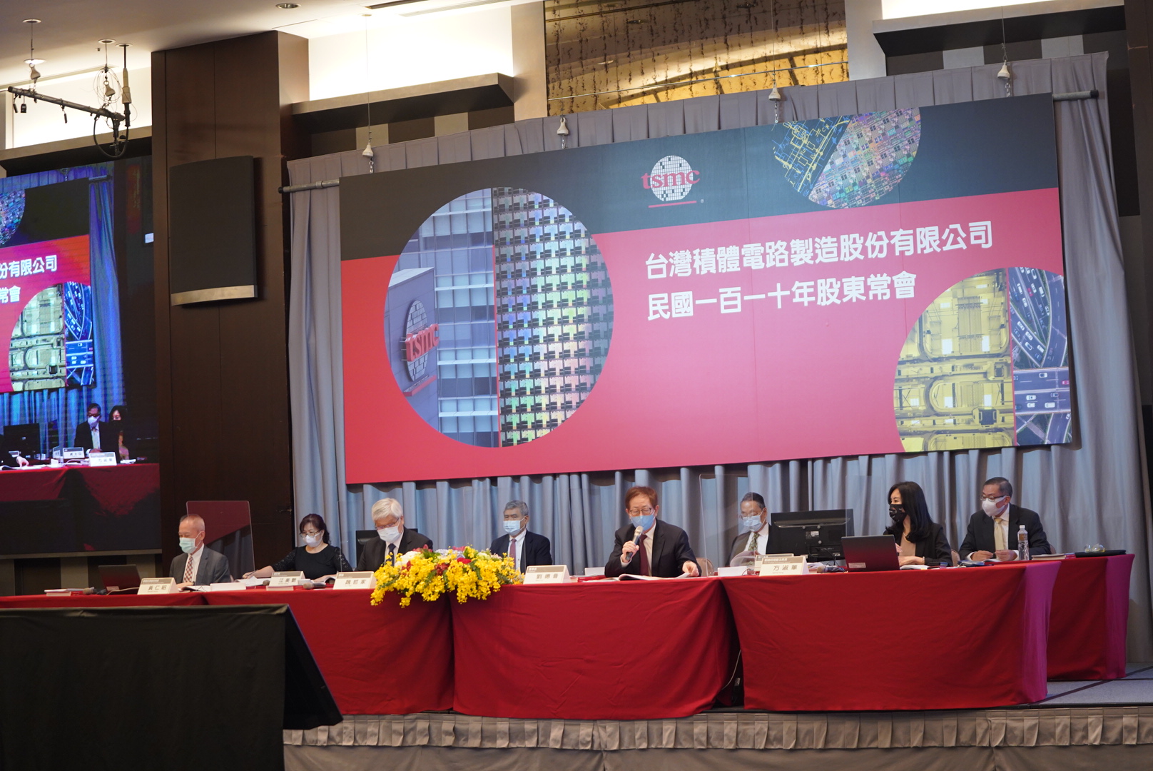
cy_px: 386
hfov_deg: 28.8
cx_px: 576
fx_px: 2243
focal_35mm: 70
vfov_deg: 19.5
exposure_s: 1/160
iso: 2500
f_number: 2.8
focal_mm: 70
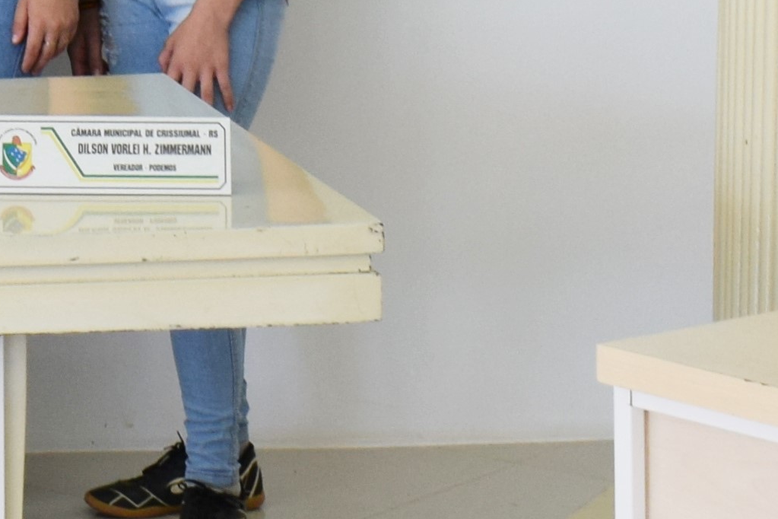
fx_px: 3803
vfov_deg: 7.6
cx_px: -390
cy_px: -419
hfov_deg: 11.2
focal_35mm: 176
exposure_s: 1/125
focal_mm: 20
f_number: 5.6
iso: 400
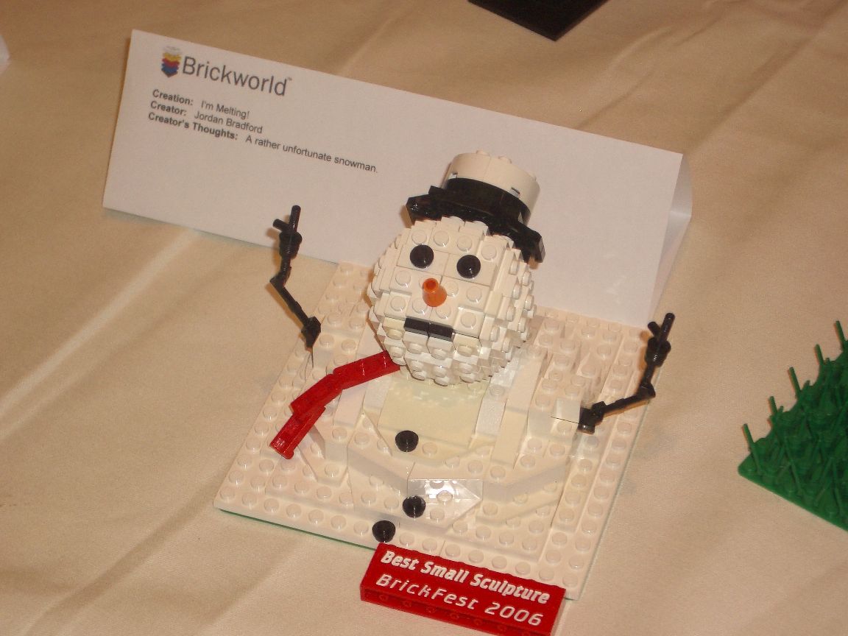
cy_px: 318
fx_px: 2156
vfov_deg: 16.8
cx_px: 424
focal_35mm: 88
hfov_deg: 22.3
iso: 100
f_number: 4.4
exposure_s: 1/60
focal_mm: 14.6
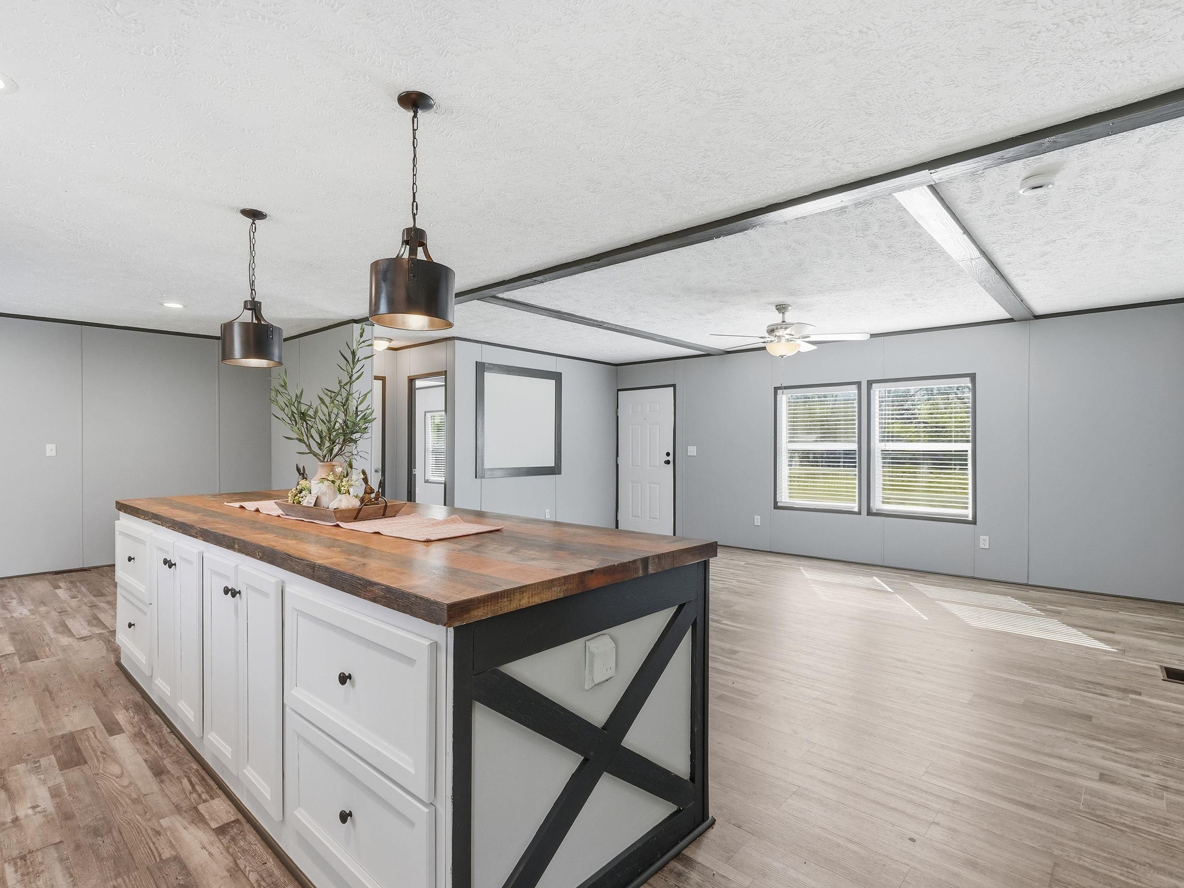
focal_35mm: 17
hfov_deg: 91.0
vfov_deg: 74.7
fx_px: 581
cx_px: 572
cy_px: 454
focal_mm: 10
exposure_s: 1/100
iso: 320
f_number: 9
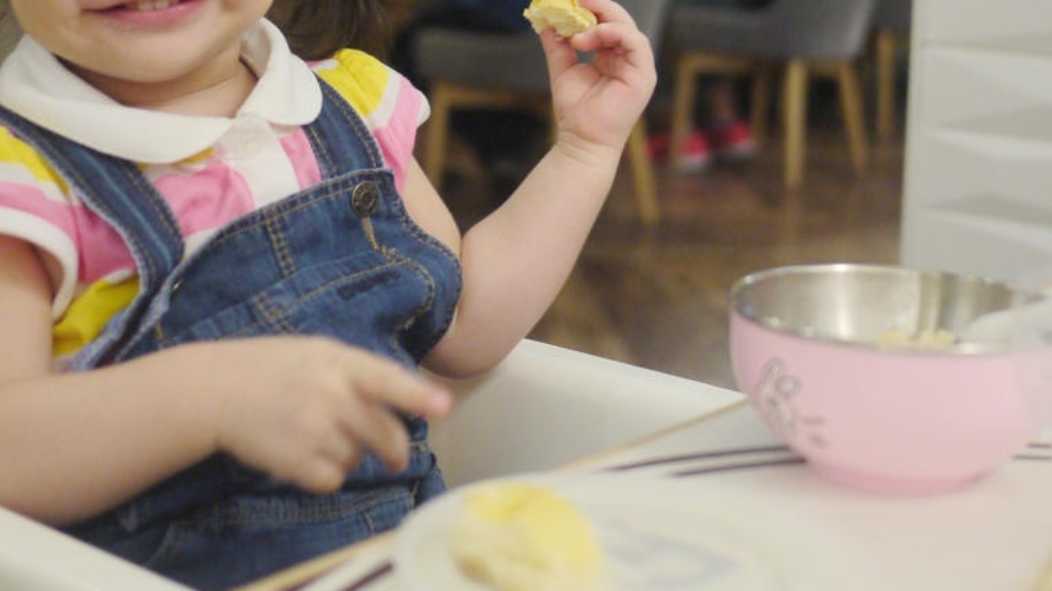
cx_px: 565
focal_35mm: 69
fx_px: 1924
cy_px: 39
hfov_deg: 30.6
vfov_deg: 17.2
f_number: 1.7
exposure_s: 1/125
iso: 800
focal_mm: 20
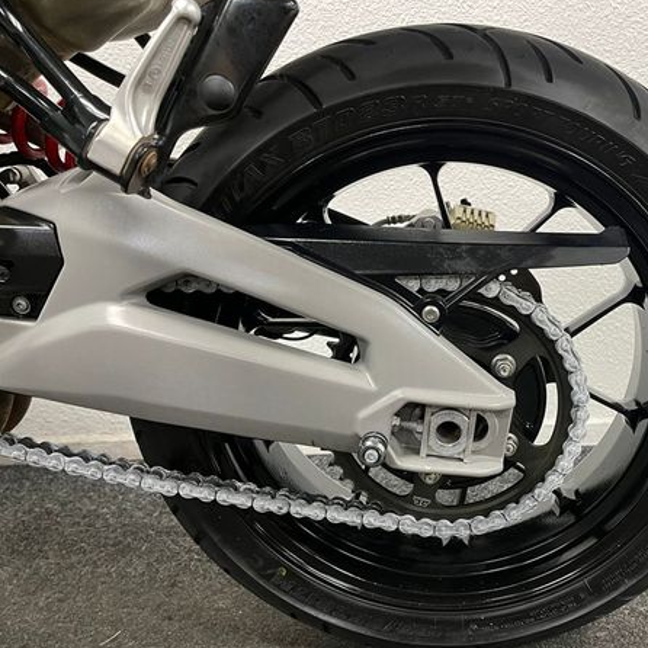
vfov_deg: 49.7
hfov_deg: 48.7
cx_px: 442
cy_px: 339
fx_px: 699
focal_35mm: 33
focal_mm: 5.1
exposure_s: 1/50
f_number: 1.6
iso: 320
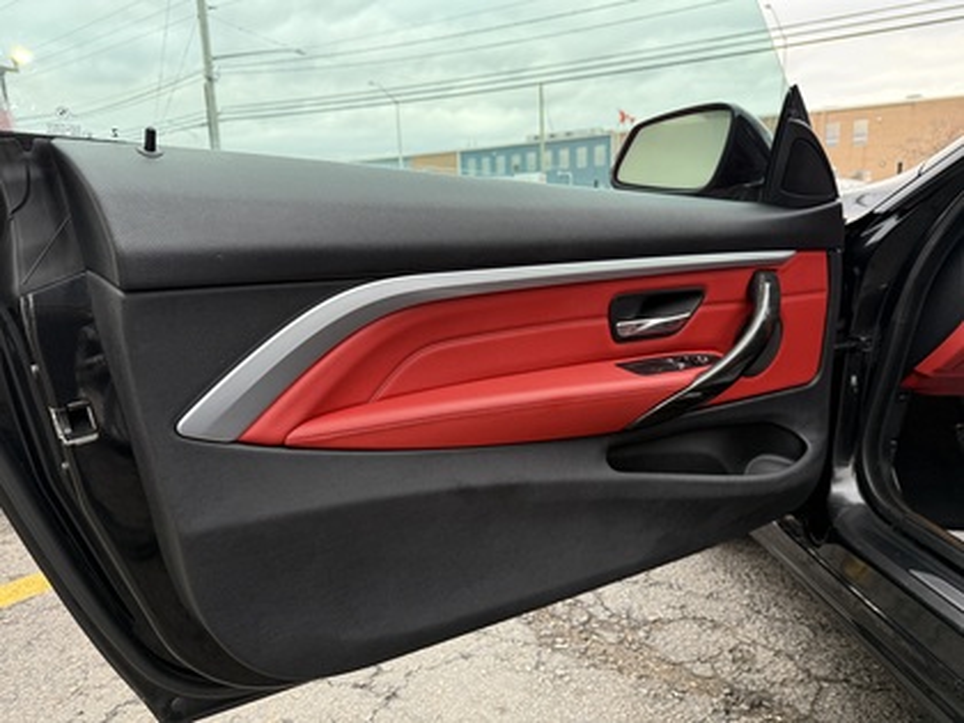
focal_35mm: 24
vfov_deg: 56.8
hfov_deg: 71.6
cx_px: 482
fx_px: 668
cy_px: 362
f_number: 1.78
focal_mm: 6.76
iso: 200
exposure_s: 1/69
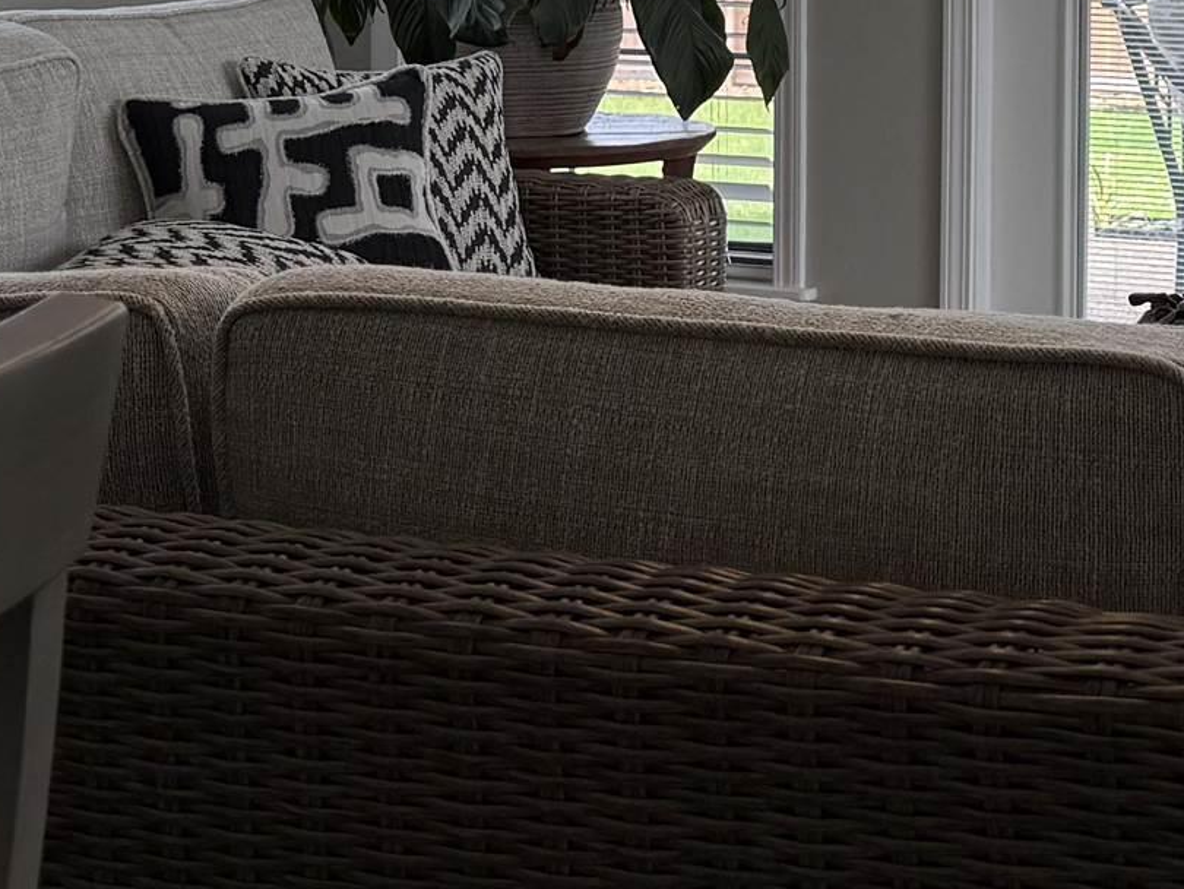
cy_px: -70
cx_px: 1032
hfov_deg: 21.1
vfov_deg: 15.8
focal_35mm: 91
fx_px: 3113
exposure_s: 1/305
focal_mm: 6.76
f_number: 1.78
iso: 80
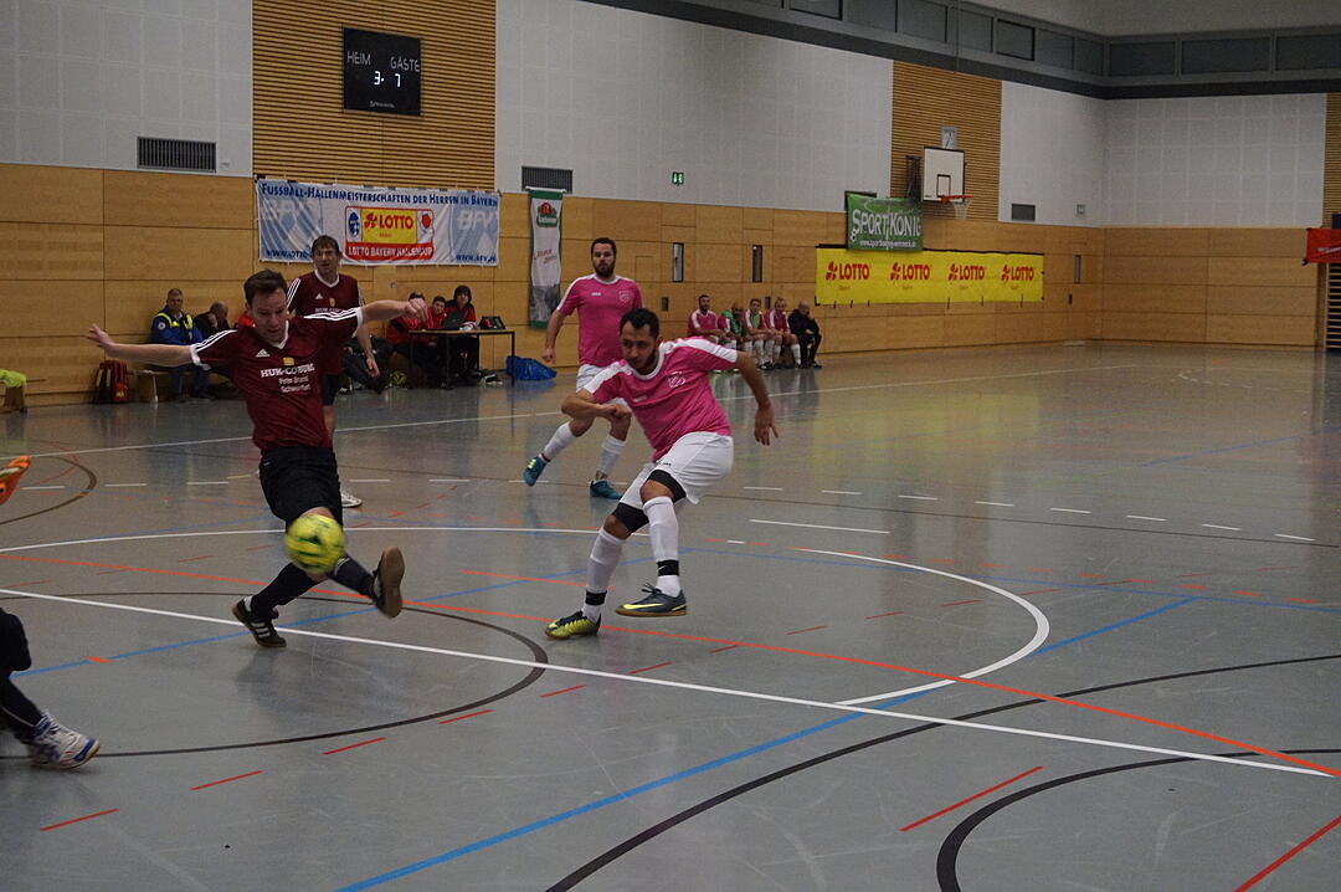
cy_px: 446
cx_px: 670
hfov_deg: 37.9
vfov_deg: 25.7
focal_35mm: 52
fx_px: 1954
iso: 3200
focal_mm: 35
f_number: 5.6
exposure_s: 1/320
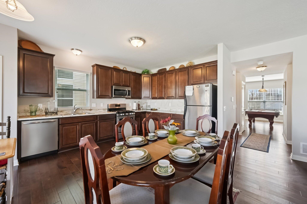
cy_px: 102
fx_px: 119
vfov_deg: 81.2
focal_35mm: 14
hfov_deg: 104.3
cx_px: 154
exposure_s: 1/30
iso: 500
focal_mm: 14
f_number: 8
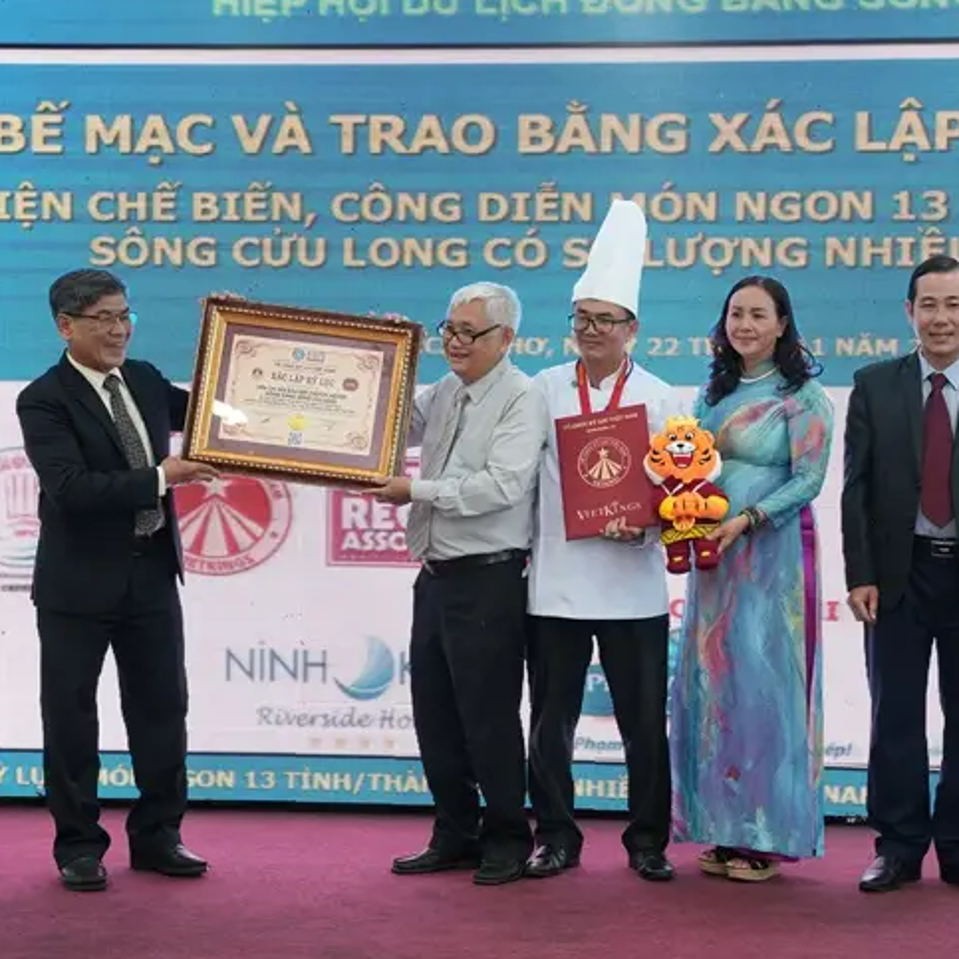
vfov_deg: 25.8
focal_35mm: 67
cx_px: 580
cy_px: 482
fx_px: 2098
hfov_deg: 25.7
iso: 2500
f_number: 5
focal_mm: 50.7
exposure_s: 1/100
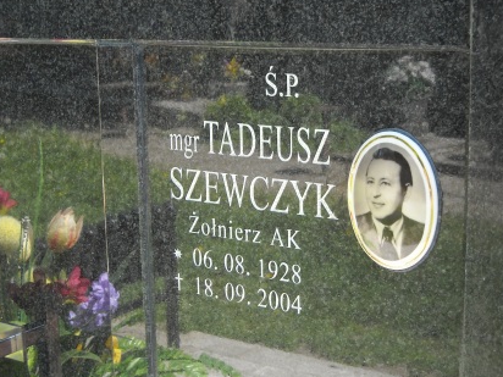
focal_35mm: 74
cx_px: 258
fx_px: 1075
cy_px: 193
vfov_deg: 19.9
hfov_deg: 26.3
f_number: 3.5
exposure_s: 1/96
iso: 64
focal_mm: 9.87
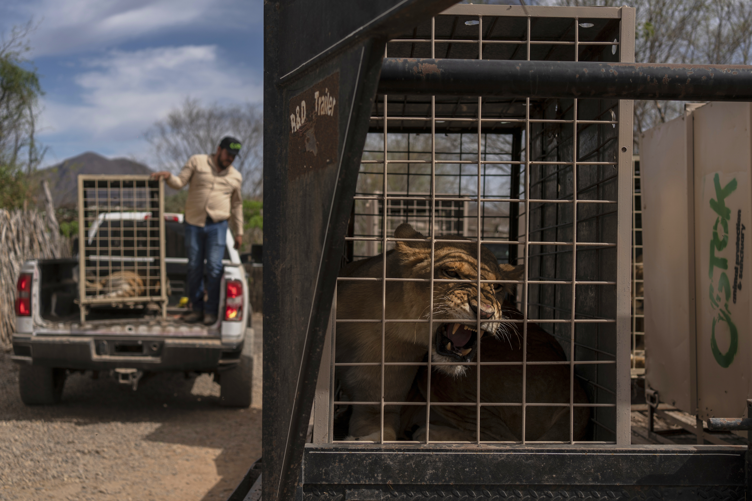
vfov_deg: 37.9
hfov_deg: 54.4
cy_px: 250
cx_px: 376
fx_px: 731
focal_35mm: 35
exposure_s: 1/1600
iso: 50
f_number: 3.5
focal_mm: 35
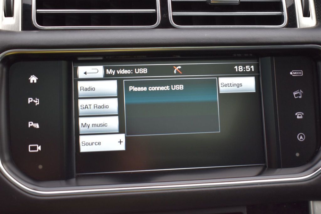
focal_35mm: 51
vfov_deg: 26.5
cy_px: 107
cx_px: 160
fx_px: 455
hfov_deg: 38.9
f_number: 4.5
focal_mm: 34
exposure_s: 1/60
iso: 640
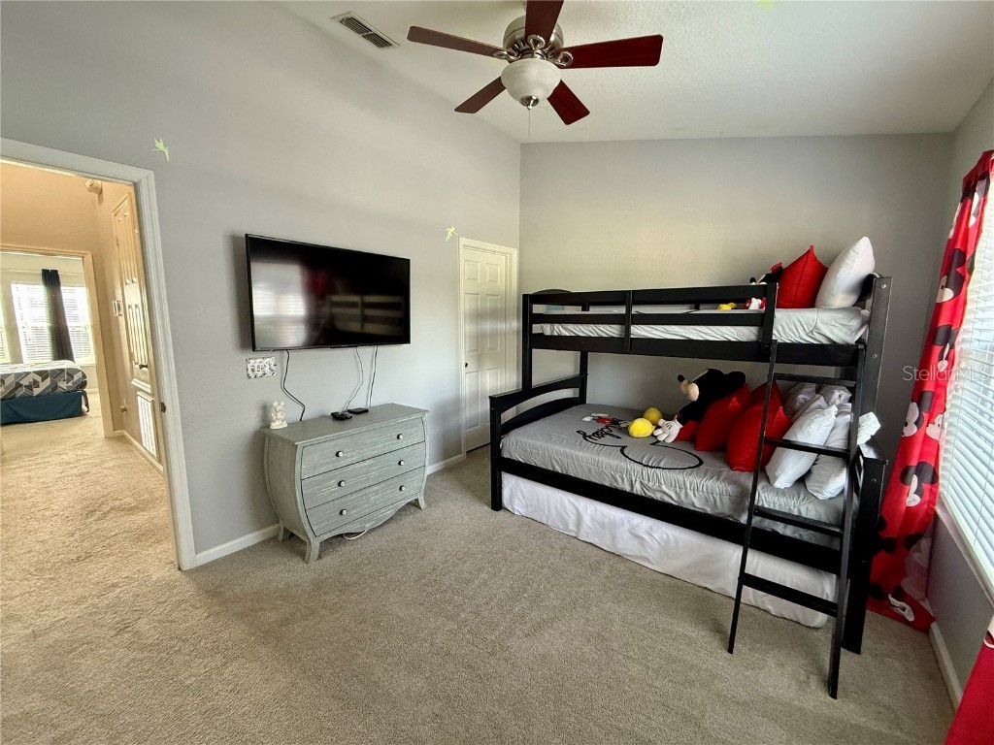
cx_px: 497
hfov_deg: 102.1
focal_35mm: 14
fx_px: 402
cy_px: 372
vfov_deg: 85.7
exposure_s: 1/61
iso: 320
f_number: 2.2
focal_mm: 2.22
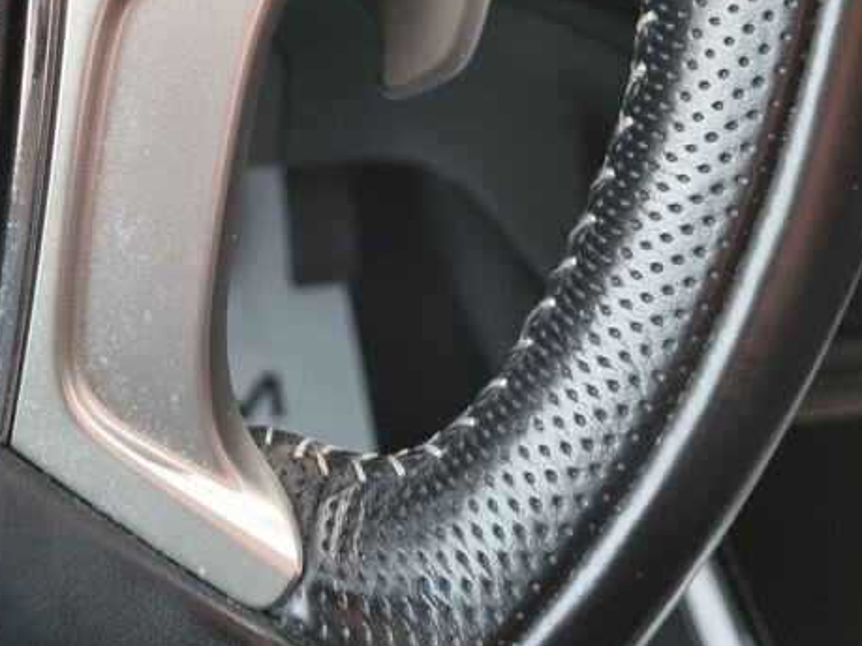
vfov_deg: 24.0
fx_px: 1444
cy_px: -21
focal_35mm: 58
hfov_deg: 33.0
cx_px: 302
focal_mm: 5.4
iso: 500
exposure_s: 1/33
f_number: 1.8
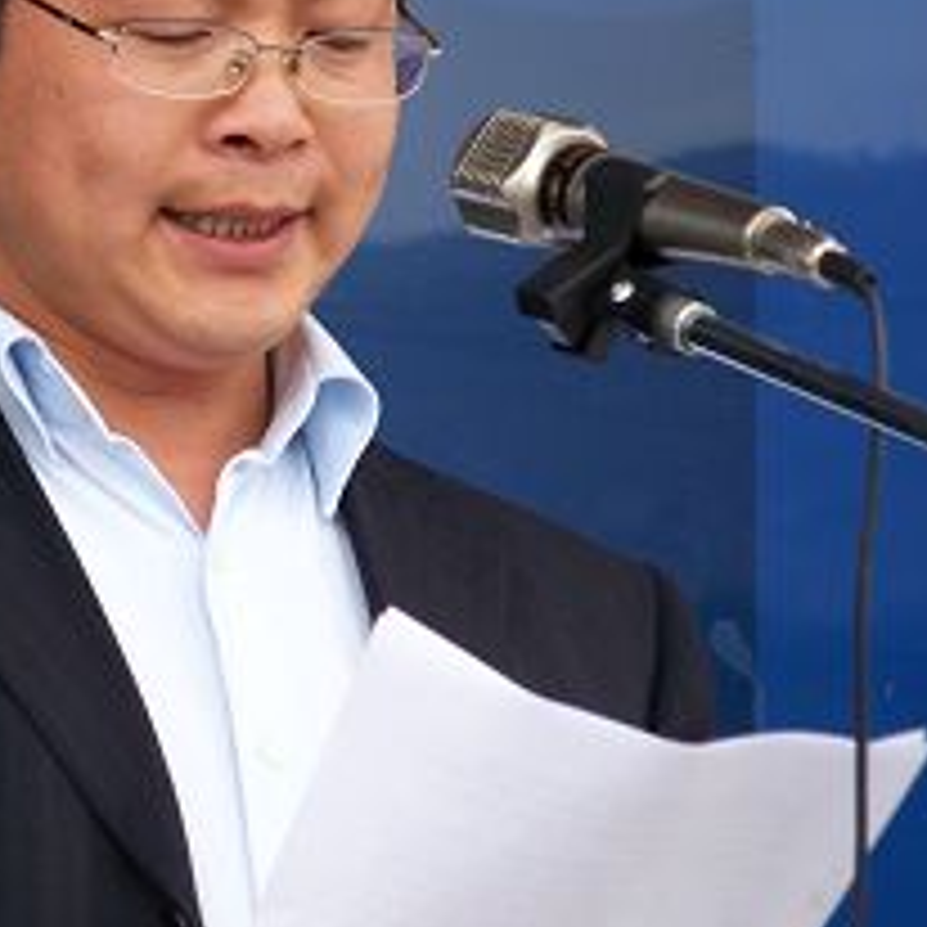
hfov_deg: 3.0
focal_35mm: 577
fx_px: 17482
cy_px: 212
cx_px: 108
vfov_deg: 3.0
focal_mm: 49.7
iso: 64
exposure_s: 1/100
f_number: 4
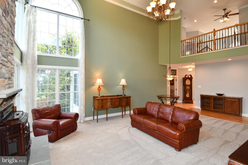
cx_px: 124
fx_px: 124
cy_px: 82
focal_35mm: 18
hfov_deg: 90.0
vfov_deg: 67.4
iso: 200
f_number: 4.5
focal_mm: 12
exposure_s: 1/80
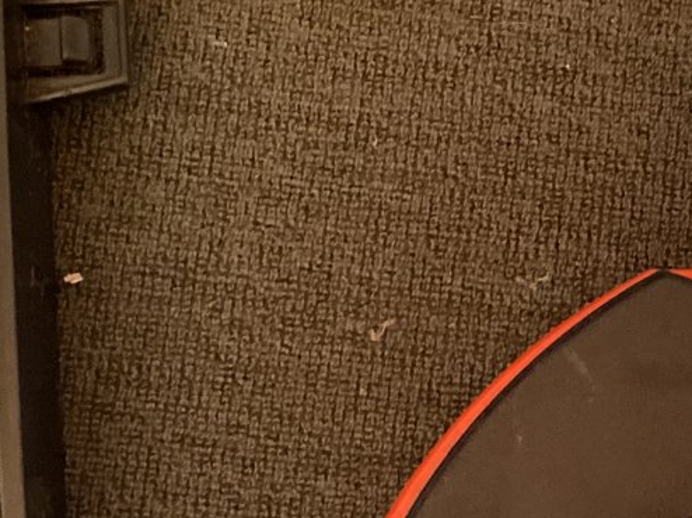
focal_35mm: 95
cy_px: 390
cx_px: 574
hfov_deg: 20.4
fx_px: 1898
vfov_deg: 15.5
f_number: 2.4
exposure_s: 1/25
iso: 500
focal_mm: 3.3
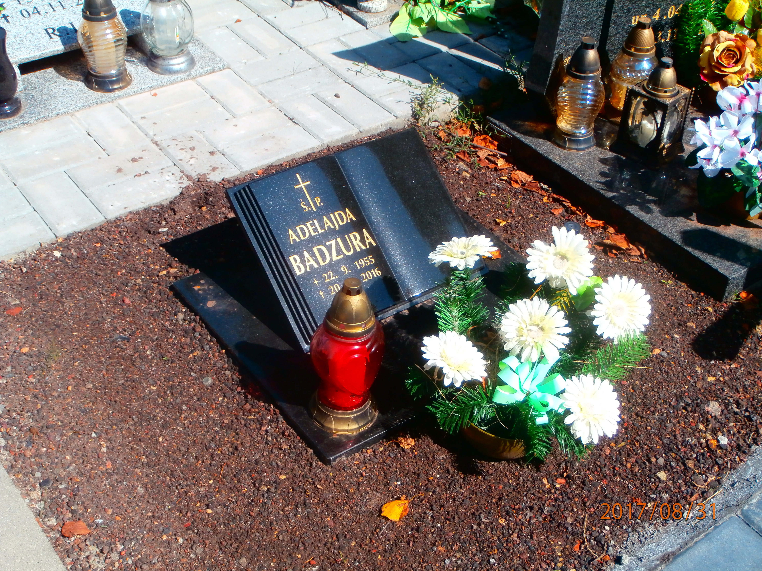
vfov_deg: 30.9
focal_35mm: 47
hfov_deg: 40.4
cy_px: 286
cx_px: 381
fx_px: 1035
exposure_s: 1/500
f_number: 4.2
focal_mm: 8.29
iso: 100
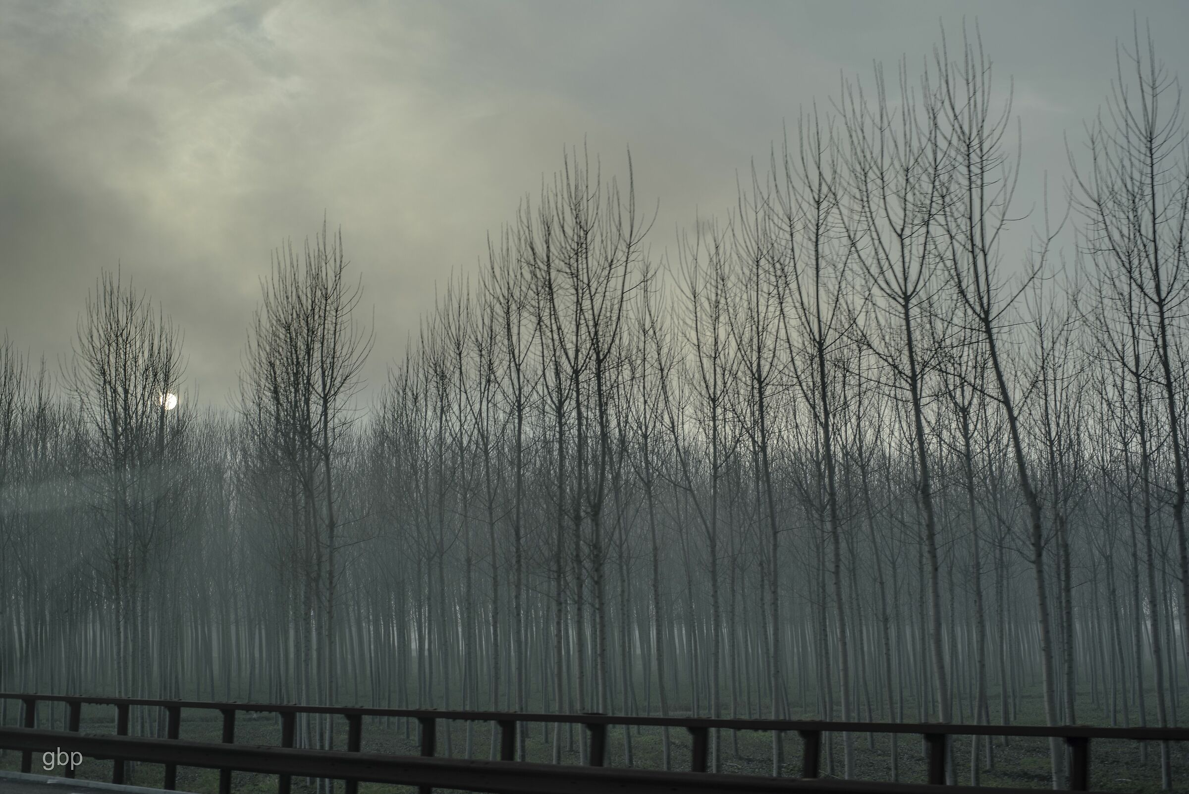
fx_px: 1652
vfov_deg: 27.0
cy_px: 397
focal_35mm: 50
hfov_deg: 39.6
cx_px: 594
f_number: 4
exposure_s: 1/640
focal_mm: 50
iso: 100
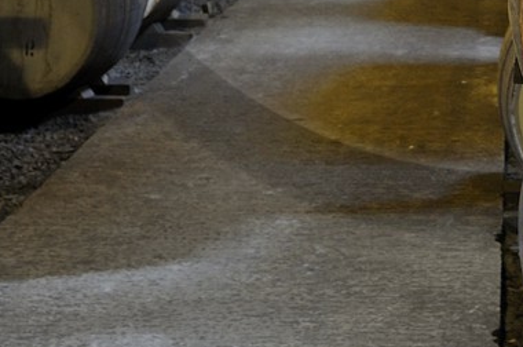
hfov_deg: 17.0
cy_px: -332
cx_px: 517
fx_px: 1711
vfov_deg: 10.7
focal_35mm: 118
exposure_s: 1/2
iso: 400
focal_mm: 28
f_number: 5
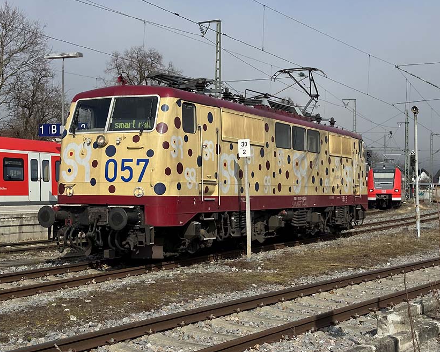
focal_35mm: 56
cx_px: 204
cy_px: 178
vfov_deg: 27.1
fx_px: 729
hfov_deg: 33.6
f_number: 1.78
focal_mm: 6.76
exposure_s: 1/6410
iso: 64
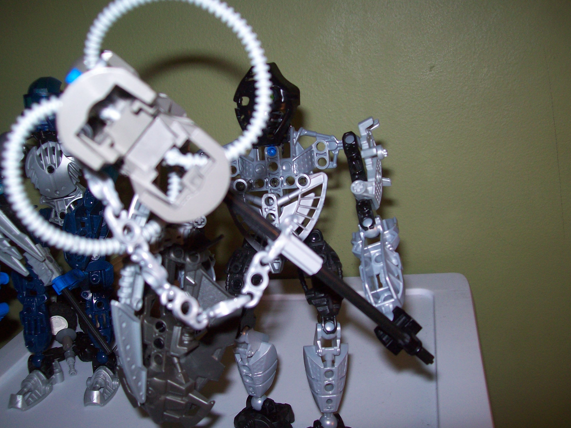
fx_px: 627
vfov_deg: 37.7
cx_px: 277
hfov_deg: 49.0
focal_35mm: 38
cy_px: 217
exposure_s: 1/64
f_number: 2.7
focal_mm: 6
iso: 80
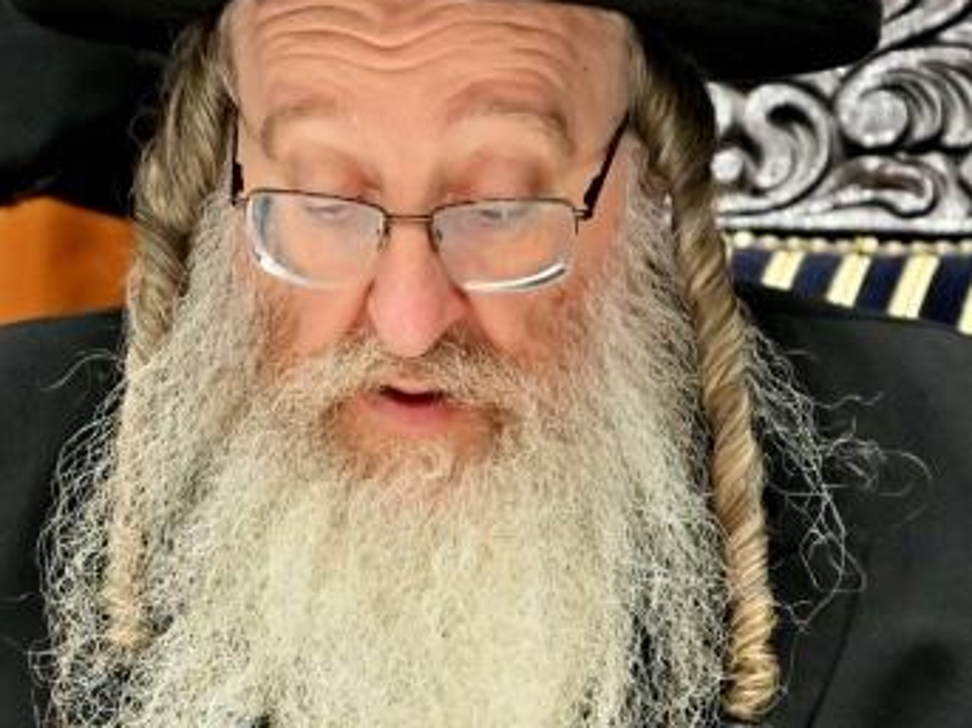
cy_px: 402
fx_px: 24196
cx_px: 312
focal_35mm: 862
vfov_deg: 1.7
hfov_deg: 2.3
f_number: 2.8
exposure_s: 1/250
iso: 800
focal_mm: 200
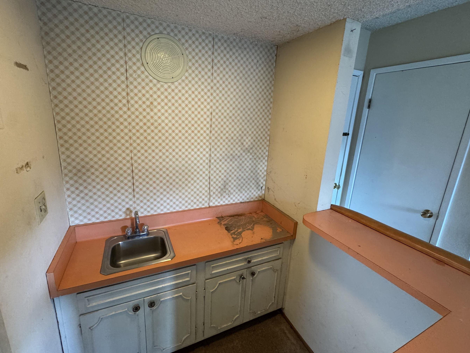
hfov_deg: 94.5
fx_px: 217
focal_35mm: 16
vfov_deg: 78.0
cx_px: 235
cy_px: 168
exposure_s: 1/60
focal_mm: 2.22
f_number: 2.2
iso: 500
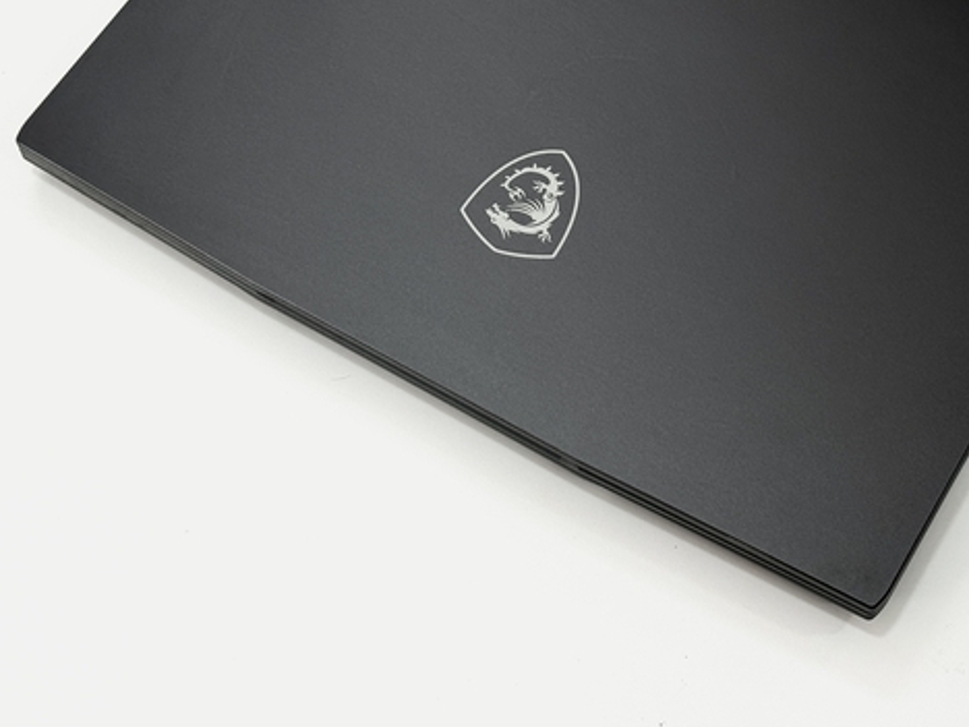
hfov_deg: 23.7
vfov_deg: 17.8
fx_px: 2295
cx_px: 634
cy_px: 139
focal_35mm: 82
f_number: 1.78
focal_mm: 6.76
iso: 50
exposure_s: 1/121
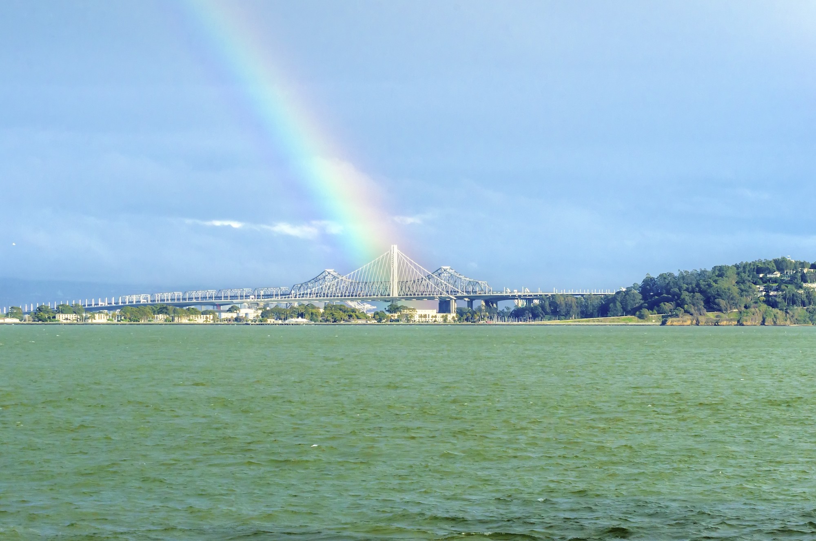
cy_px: 270
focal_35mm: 112
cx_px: 408
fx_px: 2545
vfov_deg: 12.1
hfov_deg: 18.2
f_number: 16
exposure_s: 1/1000
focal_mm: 75
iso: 400
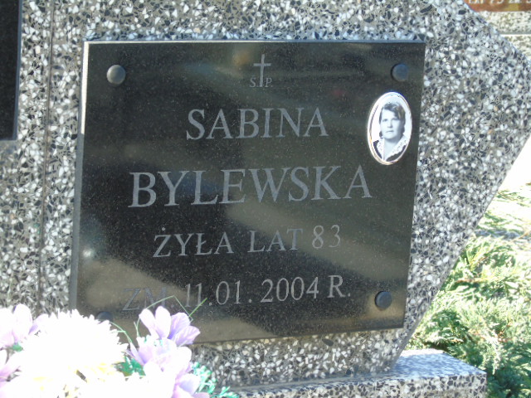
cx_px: 266
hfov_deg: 13.9
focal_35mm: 142
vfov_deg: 10.4
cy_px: 199
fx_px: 2178
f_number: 4.7
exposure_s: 1/125
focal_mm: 25
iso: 160
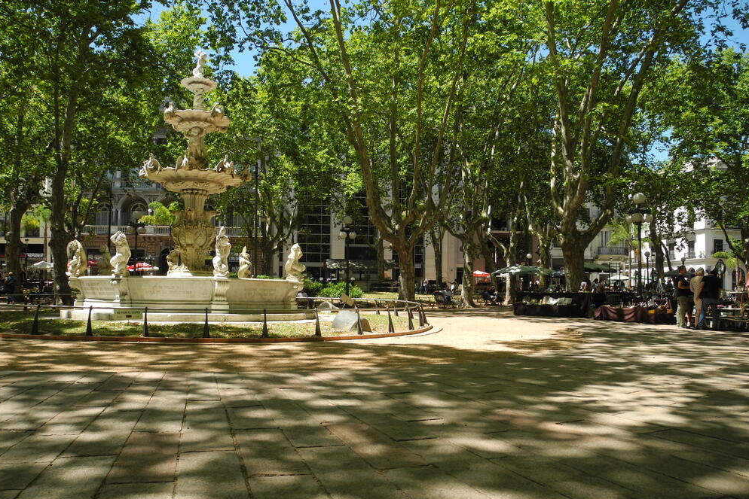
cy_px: 272
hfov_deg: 61.9
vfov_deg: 43.6
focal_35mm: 30
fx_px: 624
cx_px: 366
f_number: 2.8
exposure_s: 1/800
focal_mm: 6
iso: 100
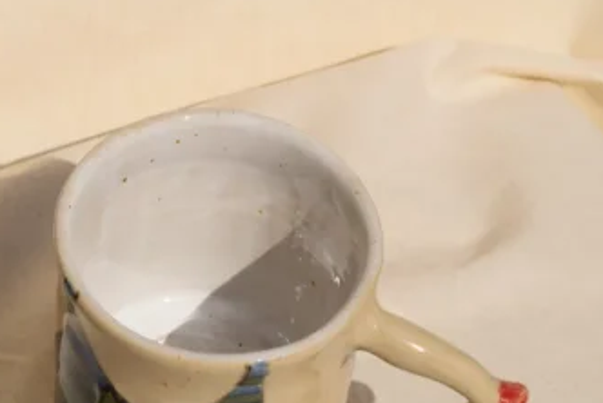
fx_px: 2496
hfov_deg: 13.7
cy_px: 267
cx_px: 178
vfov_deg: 9.2
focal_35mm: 149
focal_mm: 55
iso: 200
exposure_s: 1/640
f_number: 13
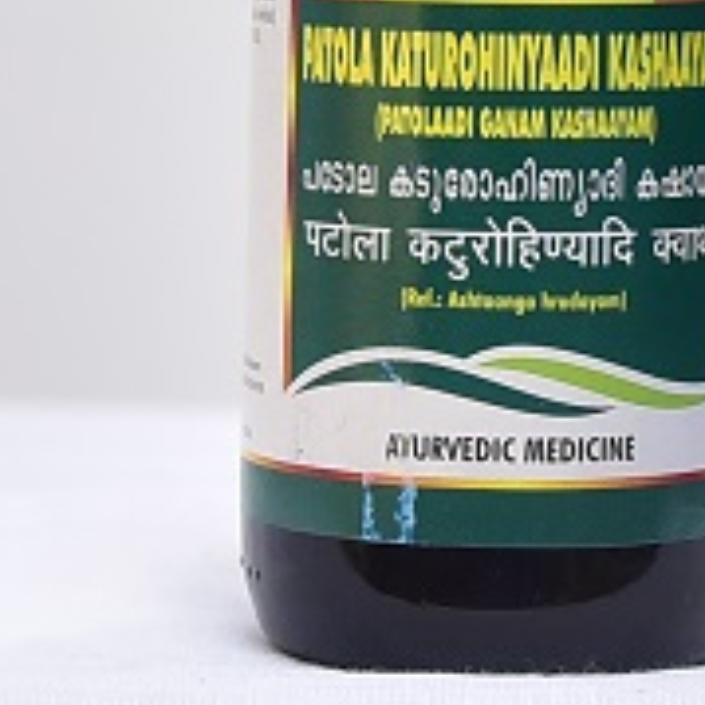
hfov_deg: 15.8
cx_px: 540
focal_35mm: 110
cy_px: 75
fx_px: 2535
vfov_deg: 15.7
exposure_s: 1/100
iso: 1250
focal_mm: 44
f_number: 4
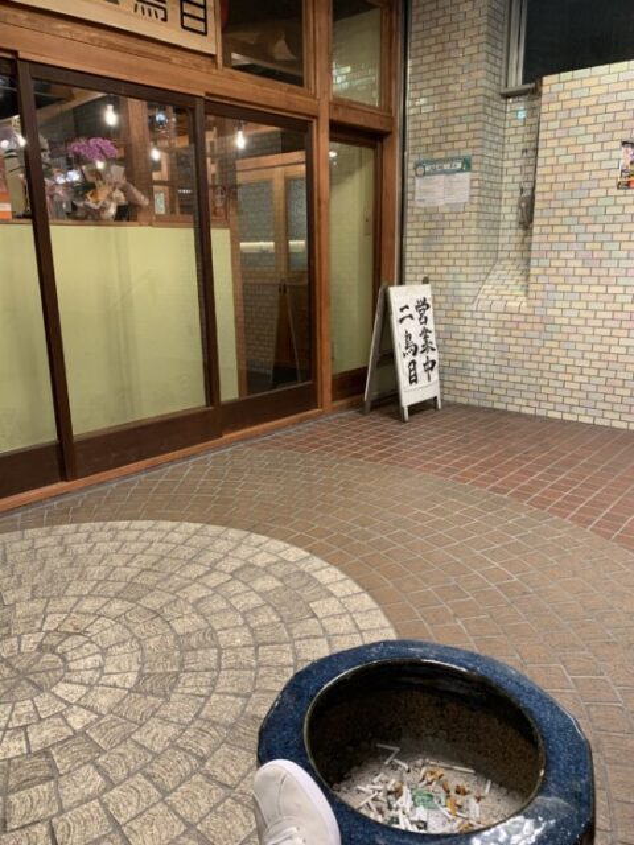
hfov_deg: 53.1
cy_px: 422
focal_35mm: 26
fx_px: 635
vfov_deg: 67.3
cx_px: 317
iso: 160
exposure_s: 1/60
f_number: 1.8
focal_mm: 4.25
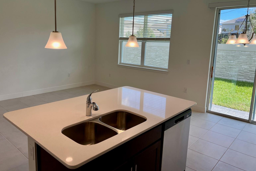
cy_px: 73
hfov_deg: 65.5
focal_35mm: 28
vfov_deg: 46.3
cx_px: 125
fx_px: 199
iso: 50
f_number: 1.5
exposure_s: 1/339
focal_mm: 5.7
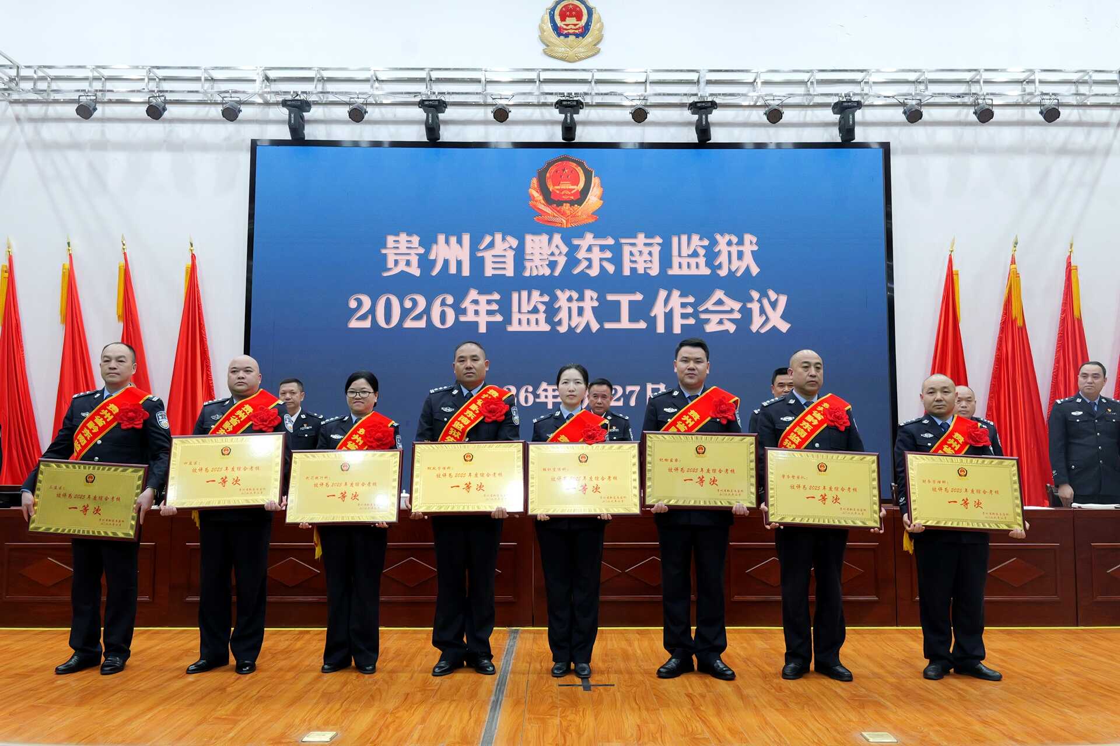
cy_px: 373
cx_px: 560
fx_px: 871
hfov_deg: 65.5
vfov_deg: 46.4
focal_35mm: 28
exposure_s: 1/60
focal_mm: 28
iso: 6400
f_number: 8
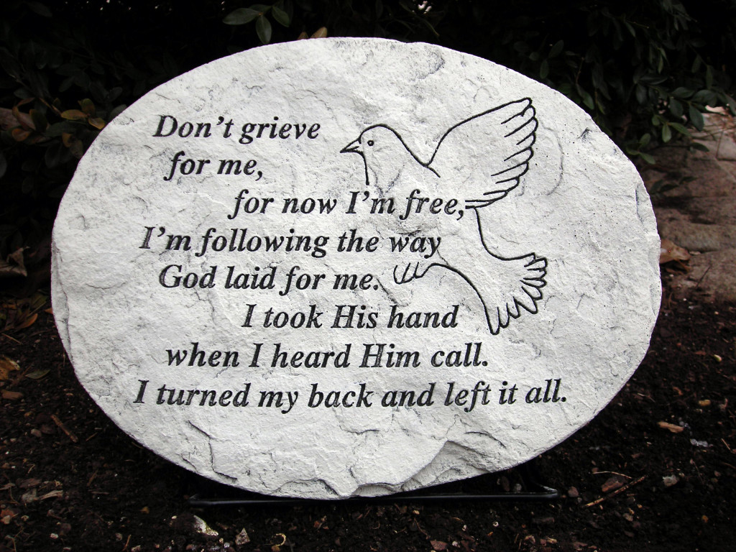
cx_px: 368
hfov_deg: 49.0
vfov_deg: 37.7
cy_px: 276
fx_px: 808
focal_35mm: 38
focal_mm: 6.3
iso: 50
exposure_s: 1/111
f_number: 3.2
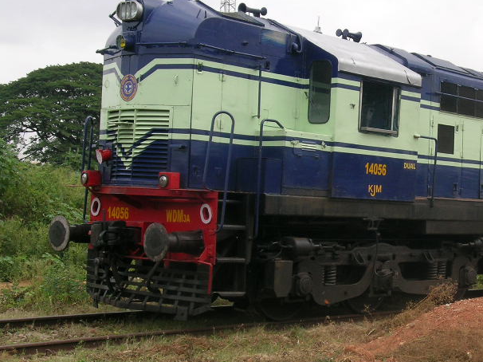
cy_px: 208
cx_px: 402
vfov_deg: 20.7
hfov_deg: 26.8
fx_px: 990
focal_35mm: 71
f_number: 6.4
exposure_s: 1/173
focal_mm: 8.7
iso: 50
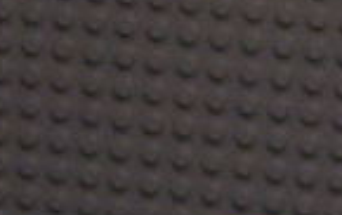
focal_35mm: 392
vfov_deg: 3.3
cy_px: 579
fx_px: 3658
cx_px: 116
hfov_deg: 5.4
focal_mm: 14.2
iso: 400
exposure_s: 1/108
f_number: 3.7
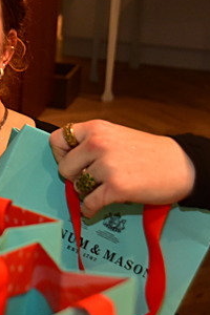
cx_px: -174
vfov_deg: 16.9
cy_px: 62
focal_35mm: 120
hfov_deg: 10.7
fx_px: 1050
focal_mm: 45
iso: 1600
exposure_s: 1/50
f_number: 5
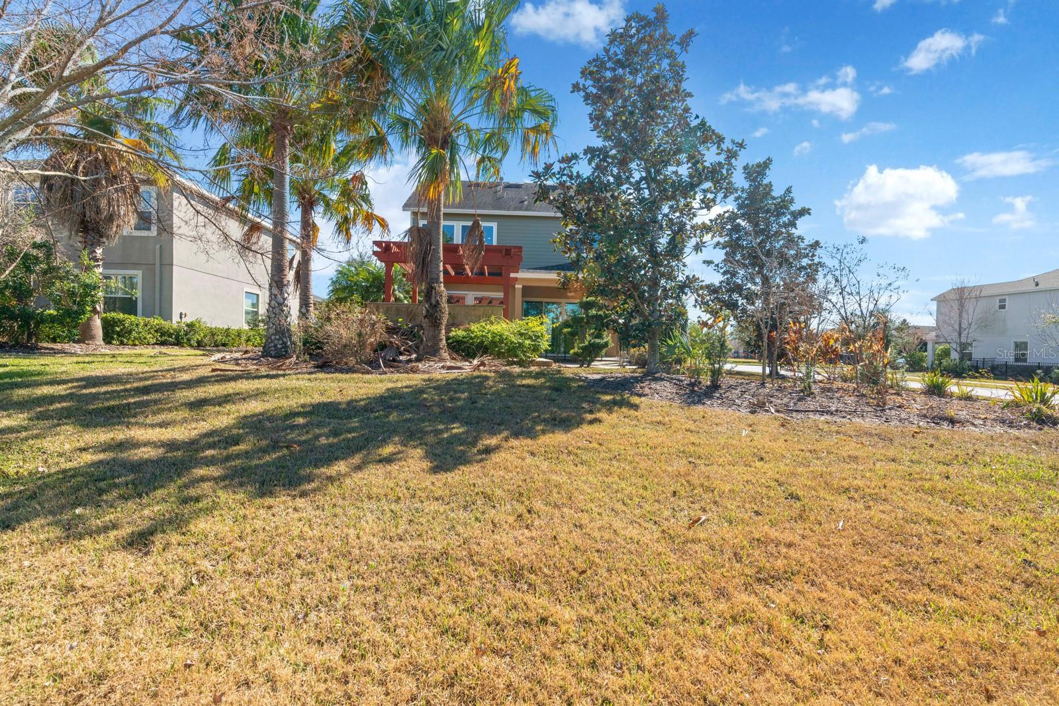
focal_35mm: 16
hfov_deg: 96.7
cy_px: 353
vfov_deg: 73.8
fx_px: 471
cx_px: 530
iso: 250
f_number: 9
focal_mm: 16
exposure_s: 1/80
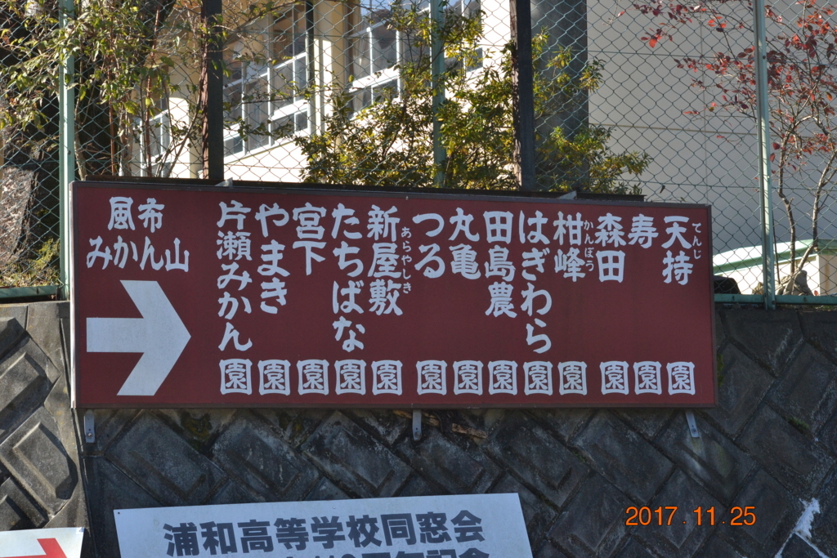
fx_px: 2441
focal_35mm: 105
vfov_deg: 13.0
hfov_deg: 19.5
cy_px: 279
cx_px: 418
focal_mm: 70
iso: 640
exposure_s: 1/400
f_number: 9
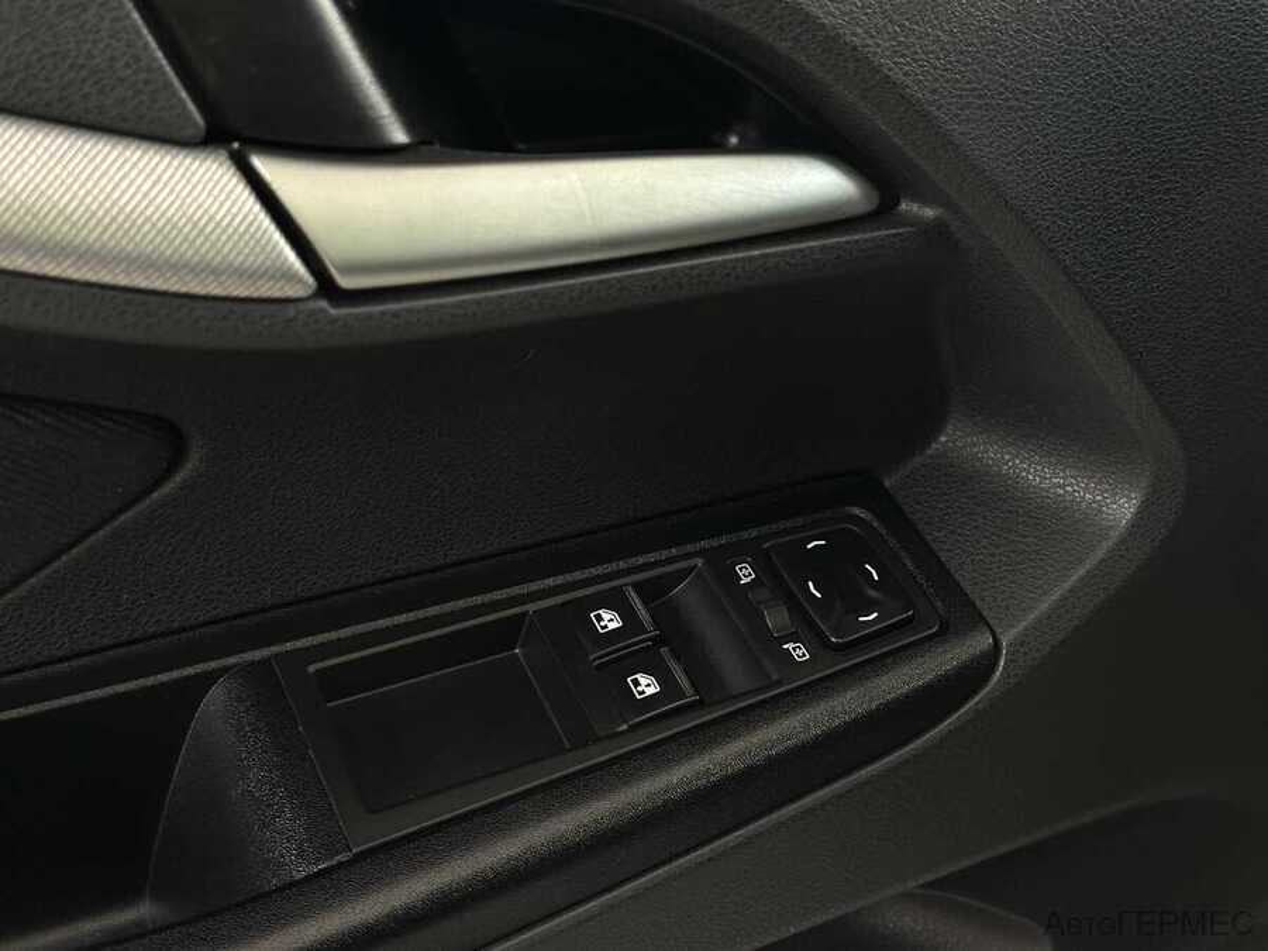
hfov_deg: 39.7
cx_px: 634
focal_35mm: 48
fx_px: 1758
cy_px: 476
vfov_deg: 30.3
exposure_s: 1/33
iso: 500
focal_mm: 6.86
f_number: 1.78
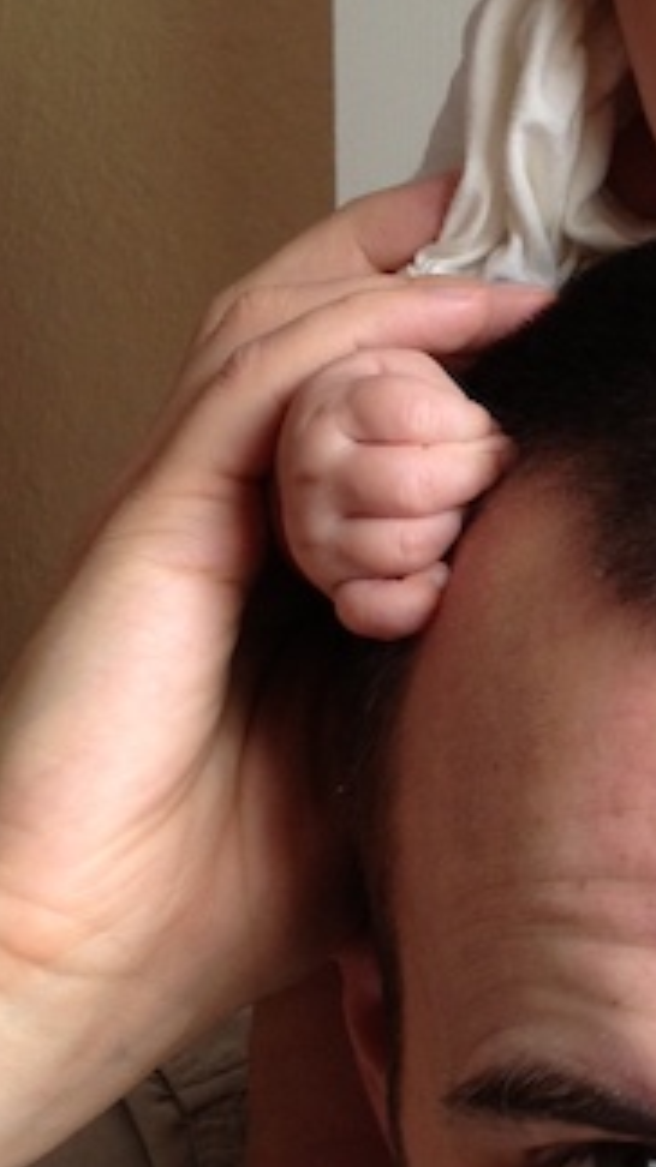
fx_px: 2972
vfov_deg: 22.2
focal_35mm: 96
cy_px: 573
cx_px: 912
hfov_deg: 12.1
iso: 64
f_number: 2.4
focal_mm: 4.28
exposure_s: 1/20
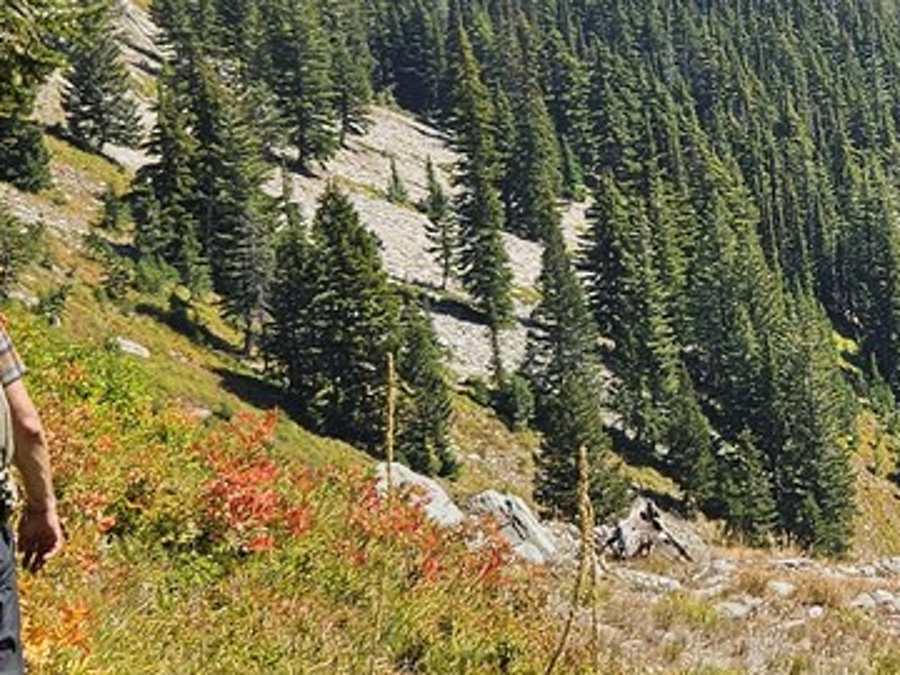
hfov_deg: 20.4
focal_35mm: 92
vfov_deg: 16.0
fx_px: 2392
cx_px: 955
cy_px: 172
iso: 25
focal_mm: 5.4
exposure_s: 1/1936
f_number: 1.8
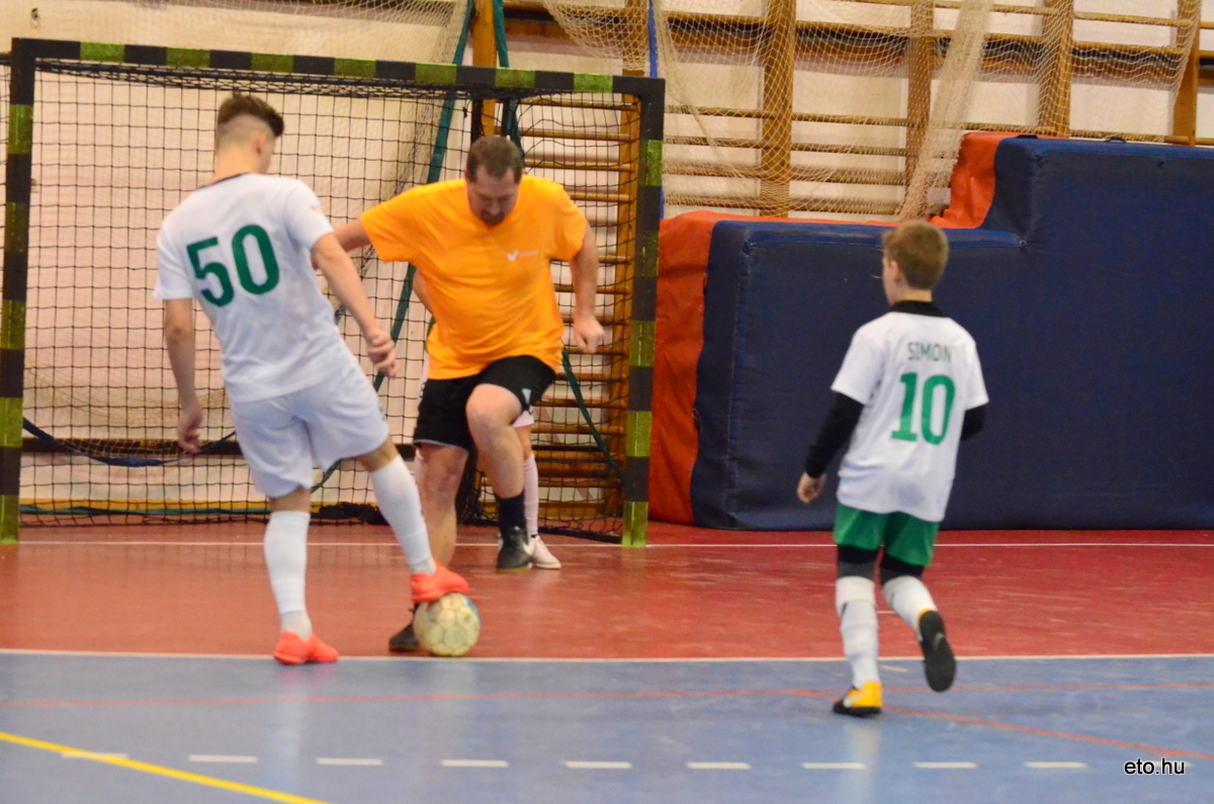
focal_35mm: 142
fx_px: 4796
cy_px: 402
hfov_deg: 14.4
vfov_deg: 9.6
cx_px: 607
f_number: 5
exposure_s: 1/640
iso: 6400
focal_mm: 95
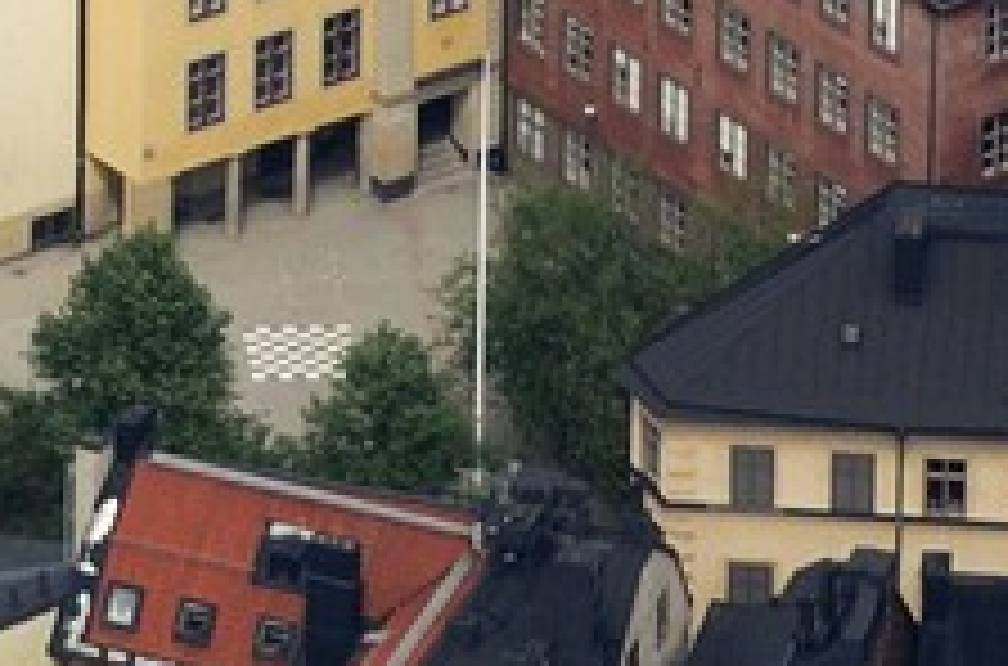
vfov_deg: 0.9
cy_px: -1546
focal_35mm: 1503
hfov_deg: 1.4
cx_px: -1814
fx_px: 41965
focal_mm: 140
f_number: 2.8
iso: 100
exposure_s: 1/2500
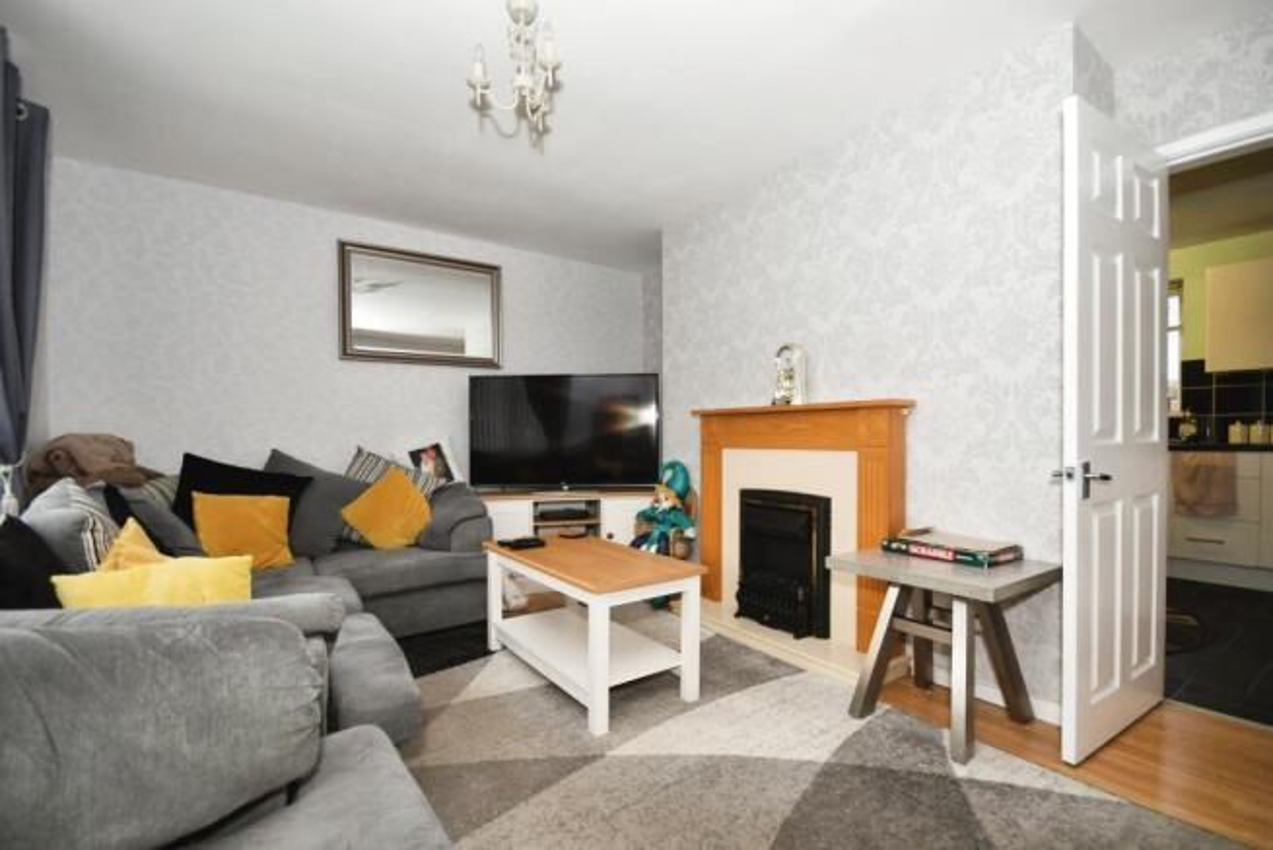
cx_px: 636
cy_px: 425
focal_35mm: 15
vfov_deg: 77.4
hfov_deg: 100.4
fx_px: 530
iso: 400
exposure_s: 1/60
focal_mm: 10
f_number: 8
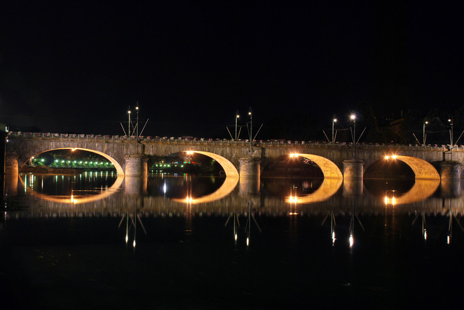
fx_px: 677
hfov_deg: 37.8
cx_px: 232
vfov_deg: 25.8
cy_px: 155
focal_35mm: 52
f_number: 8
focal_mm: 35
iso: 200
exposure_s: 3
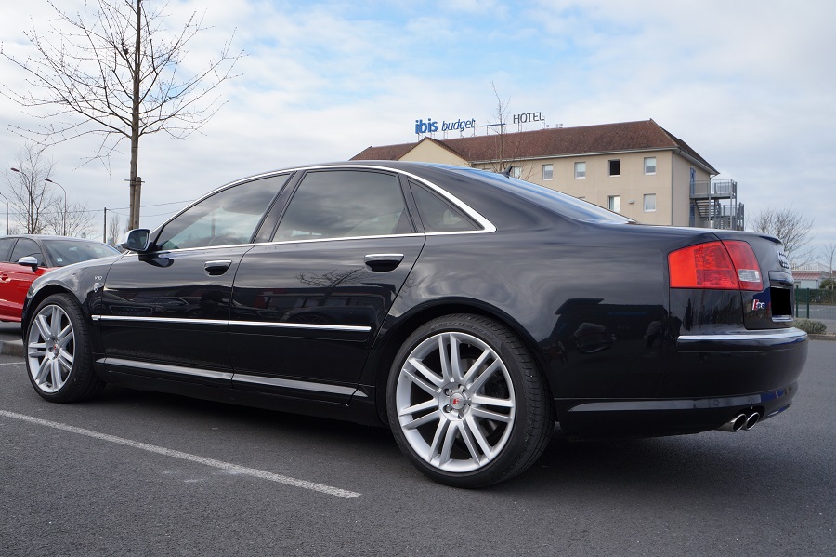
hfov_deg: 62.0
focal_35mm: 30
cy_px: 278
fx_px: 696
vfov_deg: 43.6
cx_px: 418
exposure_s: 1/100
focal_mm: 20
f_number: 8
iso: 100
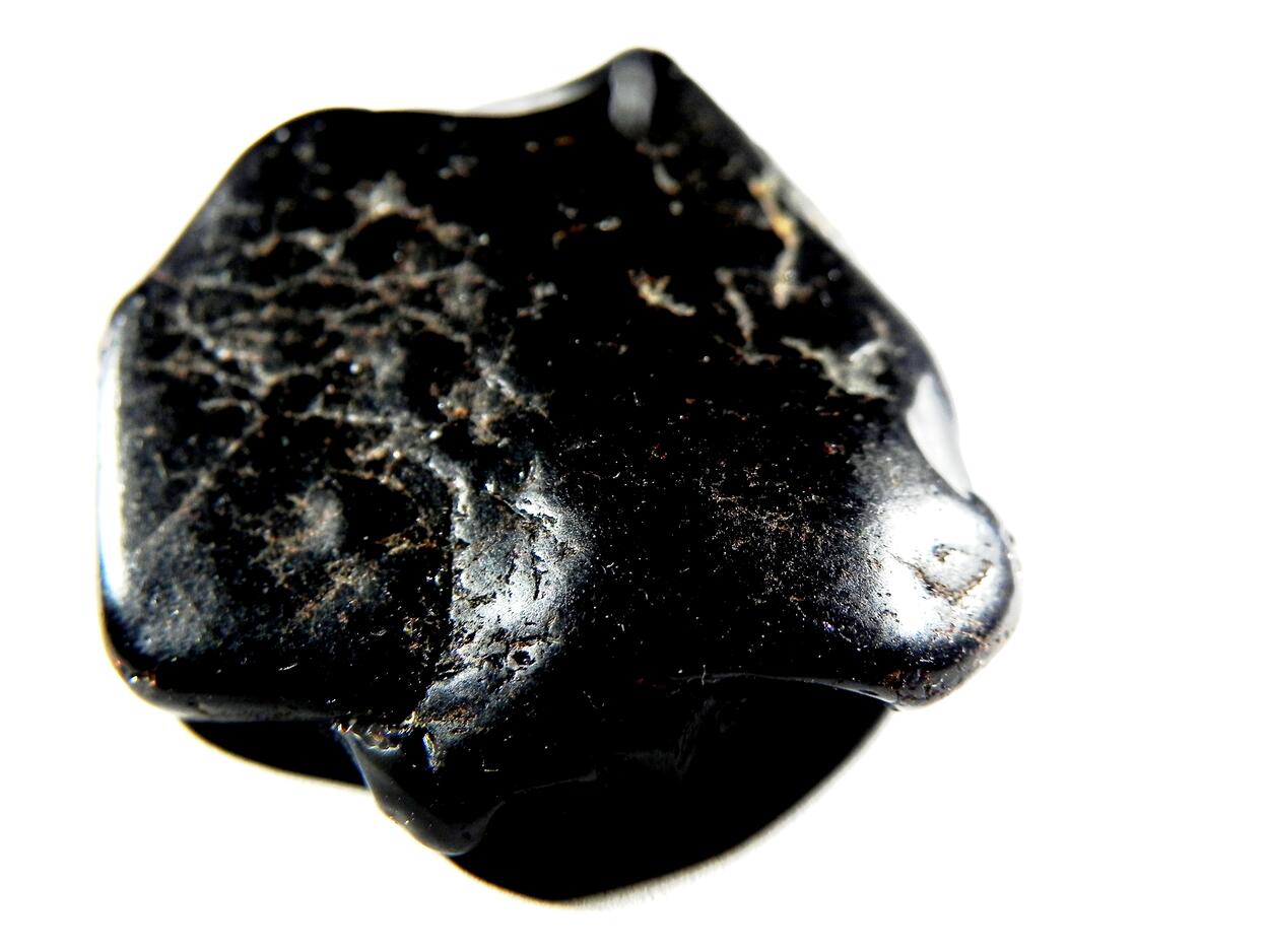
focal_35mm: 66
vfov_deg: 22.3
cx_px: 634
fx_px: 2420
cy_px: 476
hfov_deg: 29.4
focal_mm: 11.8
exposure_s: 1/112
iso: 160
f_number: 3.5
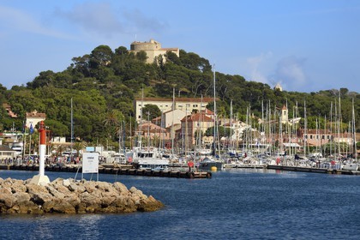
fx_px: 1300
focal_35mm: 130
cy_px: 120
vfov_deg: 10.5
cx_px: 180
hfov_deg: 15.8
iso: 200
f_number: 8
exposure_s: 1/800
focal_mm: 130
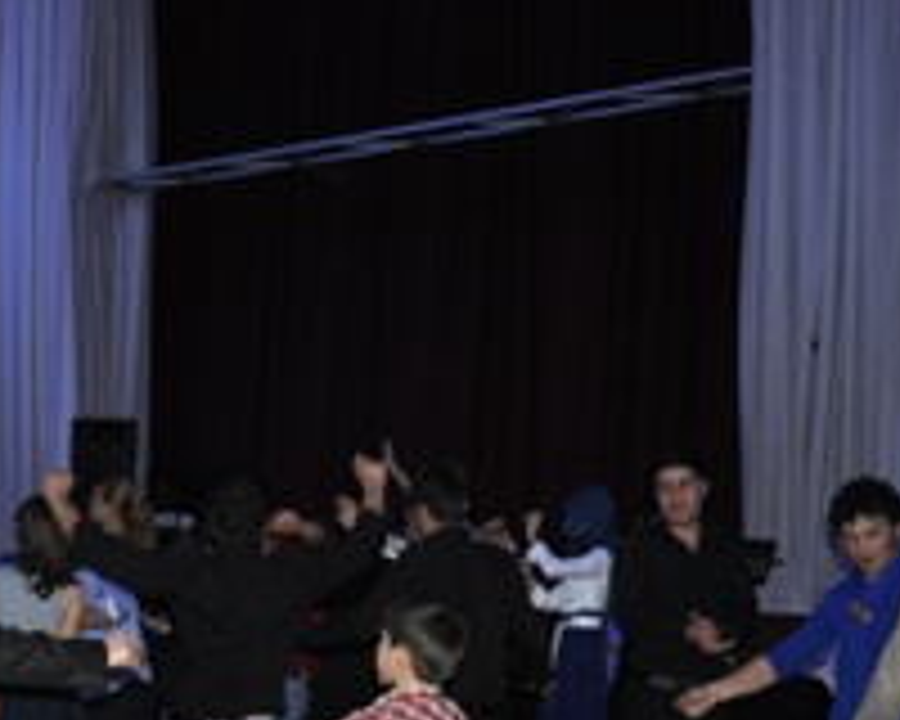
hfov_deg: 29.3
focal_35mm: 63
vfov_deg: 23.7
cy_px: 616
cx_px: 176
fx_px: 1678
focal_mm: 20
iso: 800
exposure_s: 1/60
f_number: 3.8
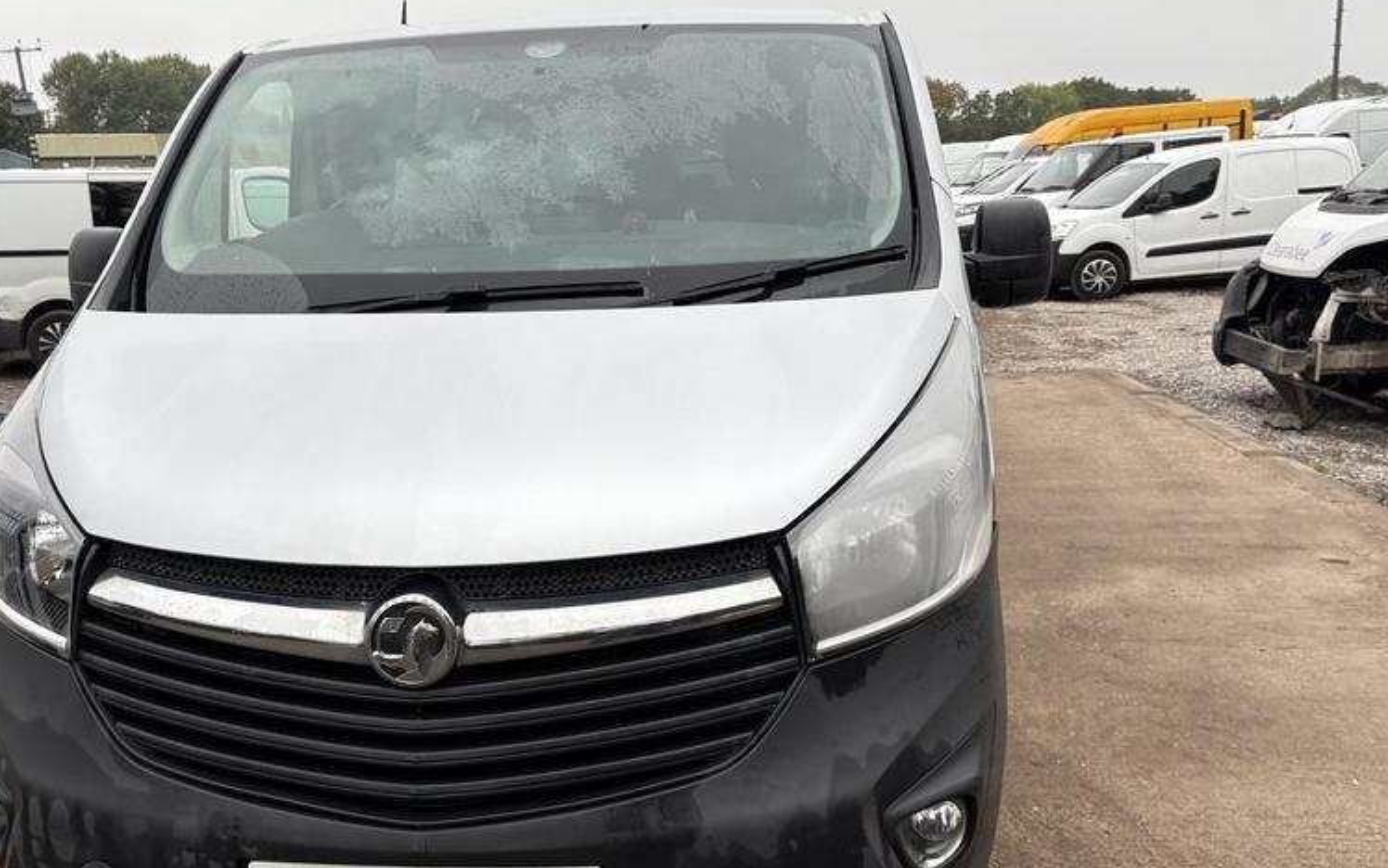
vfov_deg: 38.1
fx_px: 1249
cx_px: 616
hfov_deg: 58.0
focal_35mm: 33
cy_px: 542
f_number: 1.6
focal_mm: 5.96
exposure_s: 1/375
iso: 50
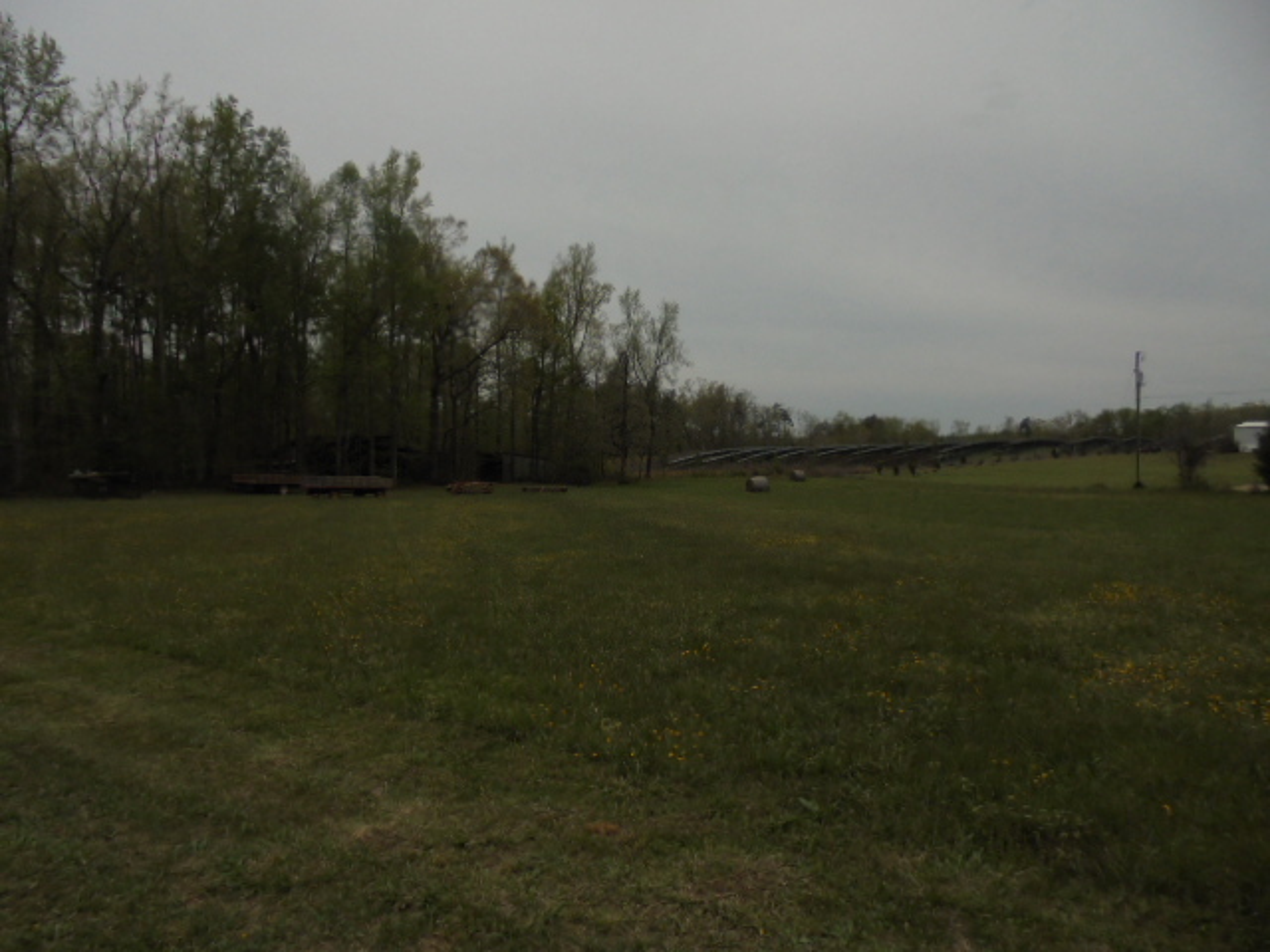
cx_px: 635
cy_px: 476
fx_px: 954
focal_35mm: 26
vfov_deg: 53.1
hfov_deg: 67.3
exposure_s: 1/400
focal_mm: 4.6
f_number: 11.5
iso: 100
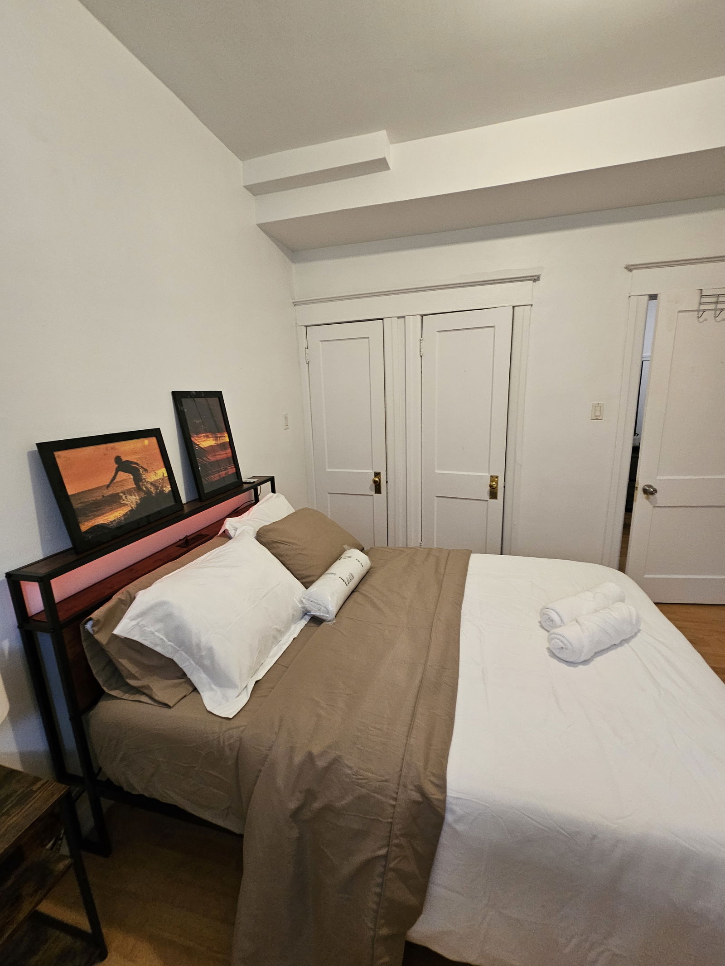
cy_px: 483
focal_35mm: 13
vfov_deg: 106.2
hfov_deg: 89.9
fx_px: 363
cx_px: 362
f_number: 2.2
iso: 320
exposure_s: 1/30
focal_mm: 2.2
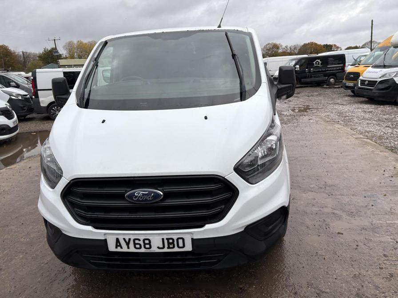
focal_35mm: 26
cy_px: 149
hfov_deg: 67.3
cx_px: 199
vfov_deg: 53.1
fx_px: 299
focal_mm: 5.96
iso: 50
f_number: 1.6
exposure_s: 1/122
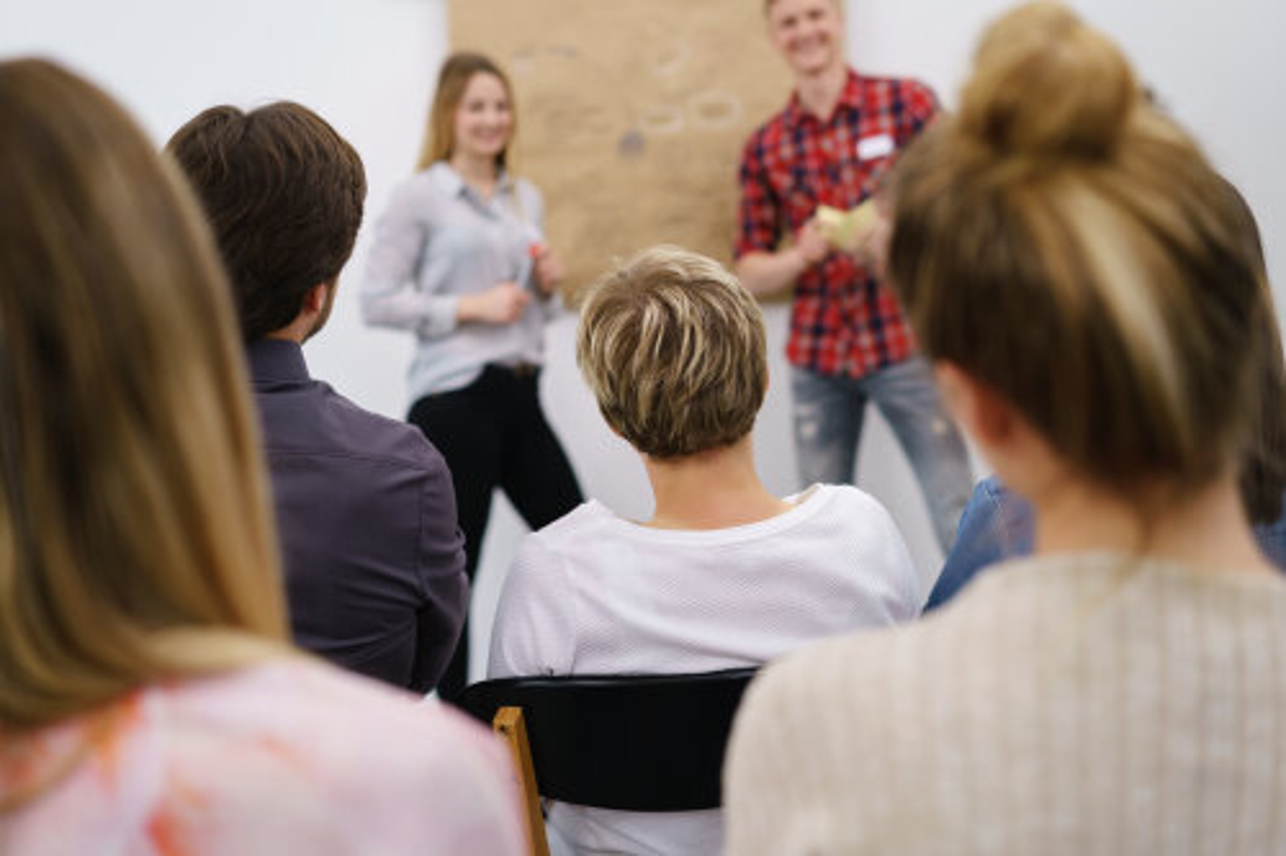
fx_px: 1964
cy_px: 428
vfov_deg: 24.6
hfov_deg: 36.3
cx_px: 643
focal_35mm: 55
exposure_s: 1/160
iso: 100
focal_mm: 55
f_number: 2.8
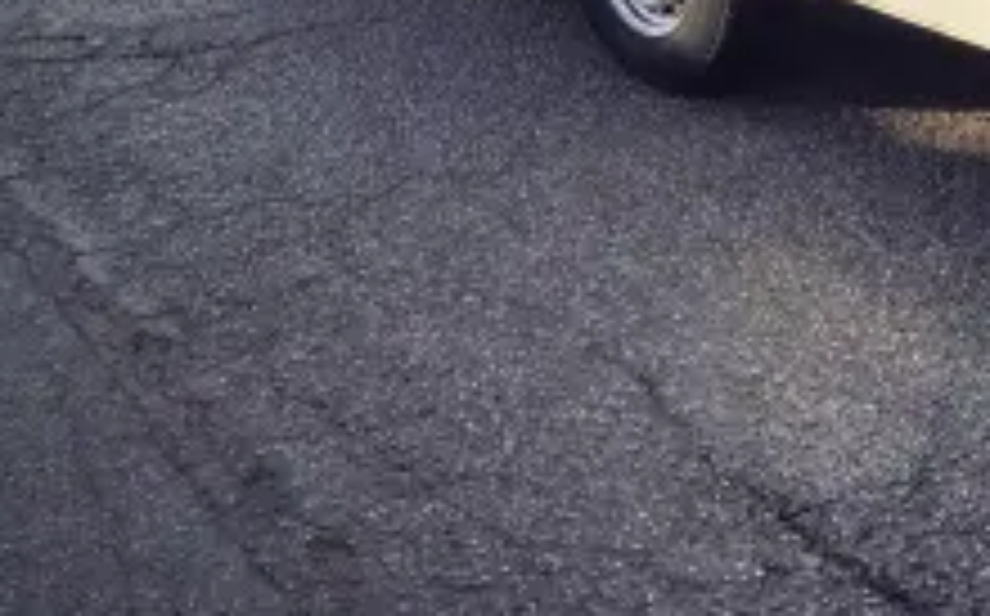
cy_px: -373
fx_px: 1914
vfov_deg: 16.3
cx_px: 850
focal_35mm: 71
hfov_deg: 28.1
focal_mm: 5.4
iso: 25
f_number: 1.8
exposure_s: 1/2000
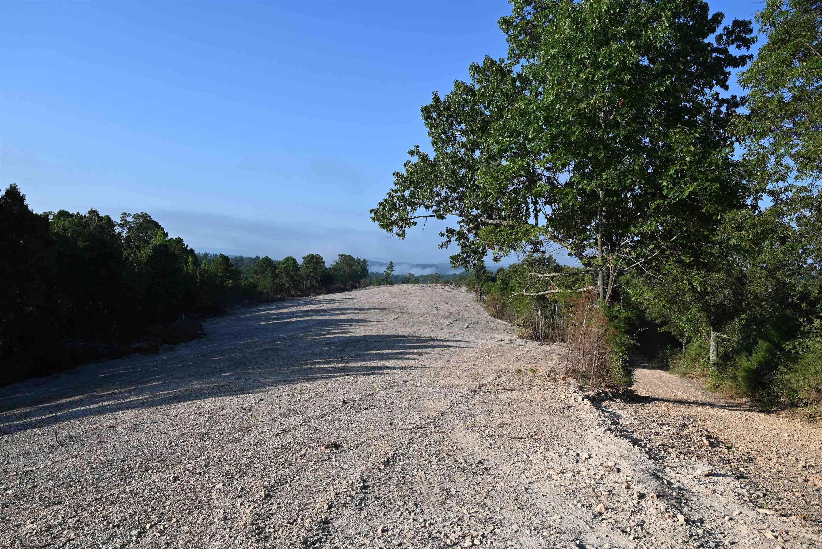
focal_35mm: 28
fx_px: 628
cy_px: 274
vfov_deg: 47.2
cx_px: 411
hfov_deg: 66.4
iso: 100
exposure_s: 1/320
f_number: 6.3
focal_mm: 27.5
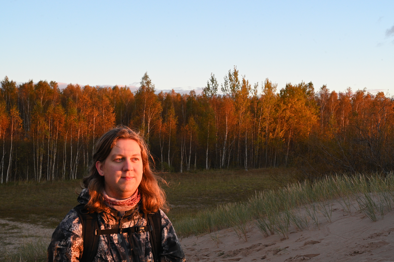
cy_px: 131
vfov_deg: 28.6
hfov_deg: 41.9
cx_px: 197
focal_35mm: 47
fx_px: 514
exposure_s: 1/100
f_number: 16
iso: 2500
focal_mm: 47
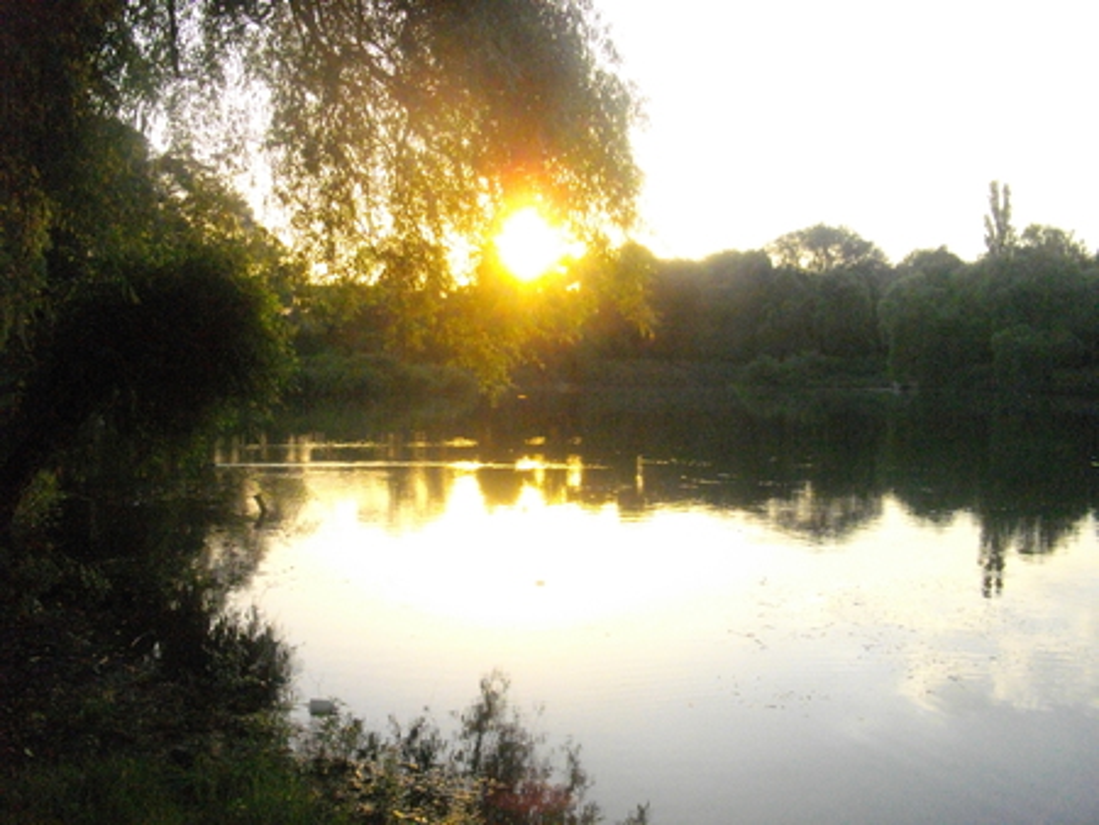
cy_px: 412
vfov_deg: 44.2
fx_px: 1016
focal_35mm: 32
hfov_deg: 56.8
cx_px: 550
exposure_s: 1/640
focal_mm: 5.7
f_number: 5.5
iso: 800
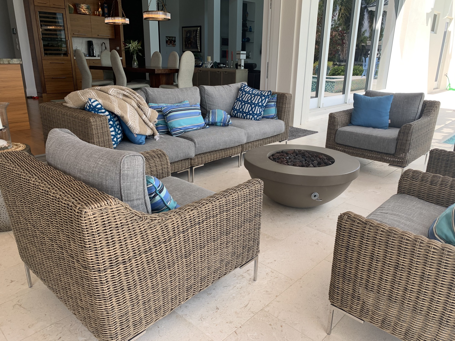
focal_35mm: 26
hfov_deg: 67.3
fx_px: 342
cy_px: 170
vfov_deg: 53.1
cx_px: 228
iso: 25
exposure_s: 1/374
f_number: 1.8
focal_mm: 4.25
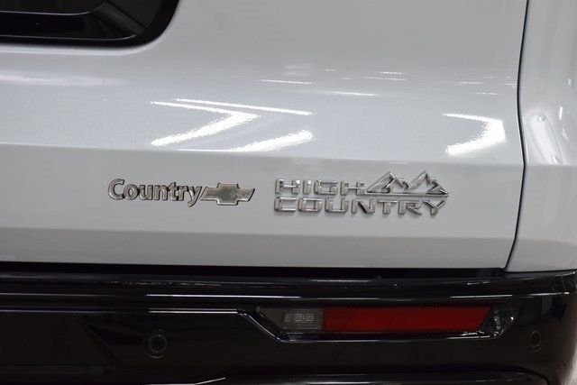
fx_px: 1683
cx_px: 288
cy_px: 192
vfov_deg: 13.0
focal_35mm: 105
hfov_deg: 19.5
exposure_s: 1/125
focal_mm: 70
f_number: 4.5
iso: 1600
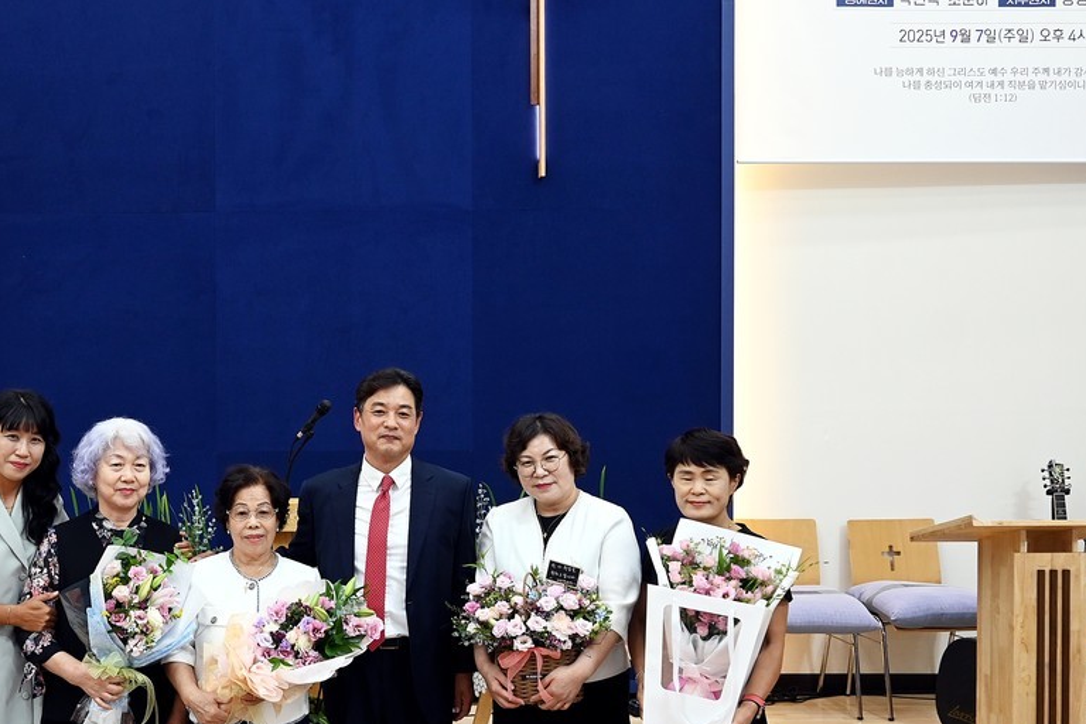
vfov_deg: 33.3
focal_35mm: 40
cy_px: 419
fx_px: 1207
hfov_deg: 47.0
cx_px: 293
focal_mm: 16
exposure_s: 1/60
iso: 500
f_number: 5.6
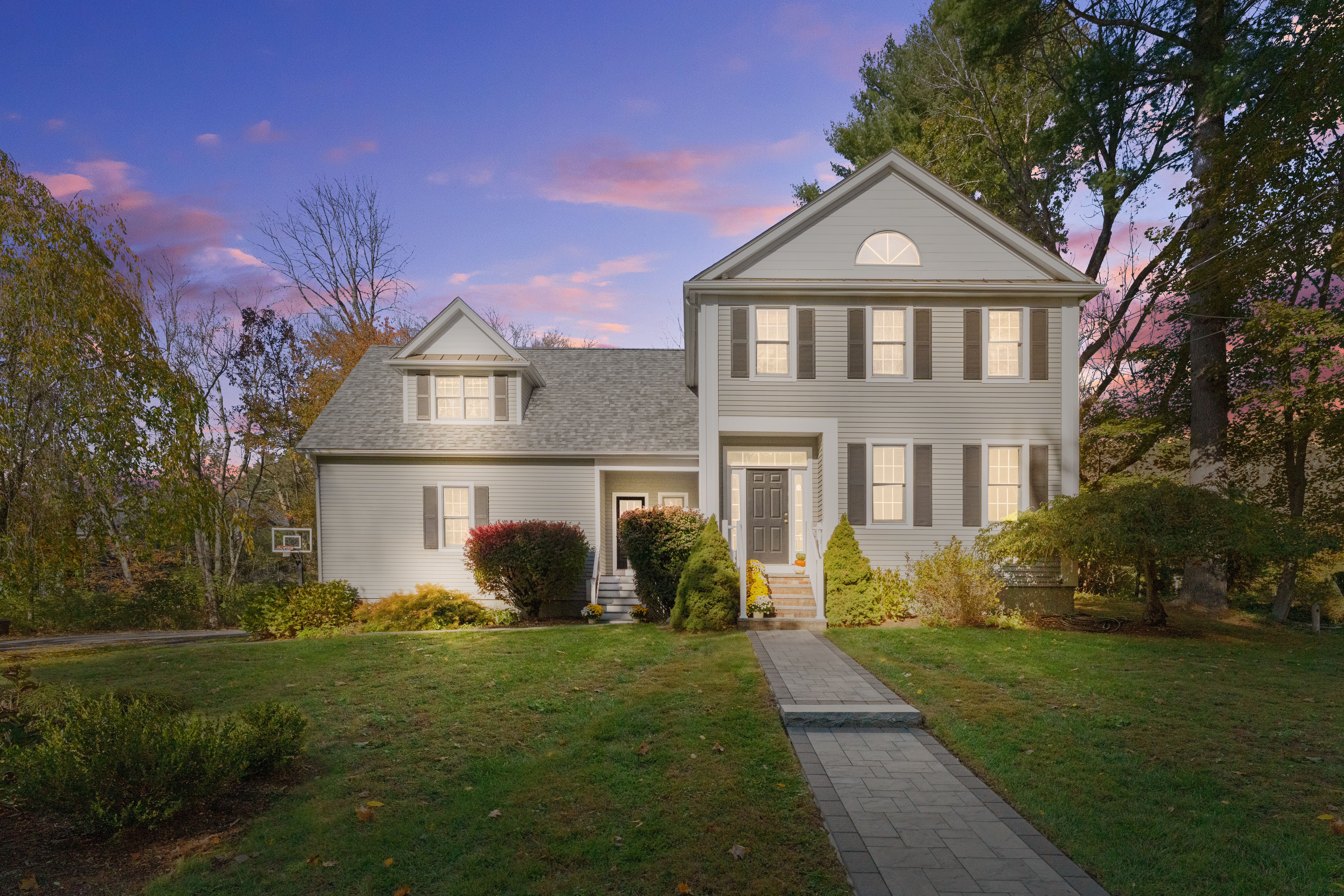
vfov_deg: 73.9
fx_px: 596
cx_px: 687
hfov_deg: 96.8
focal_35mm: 16
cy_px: 461
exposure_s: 1/2000
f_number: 11
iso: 2500
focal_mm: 14.9
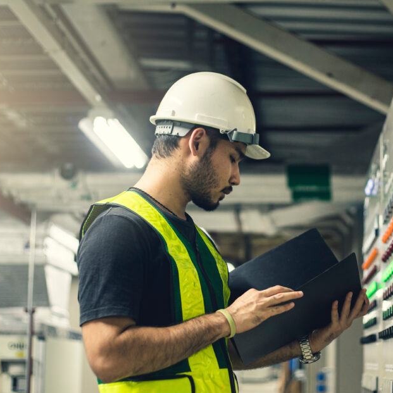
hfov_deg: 22.2
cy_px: 190
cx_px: 240
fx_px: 1002
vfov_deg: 22.2
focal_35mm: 78
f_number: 2.2
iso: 800
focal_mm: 50
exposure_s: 1/160
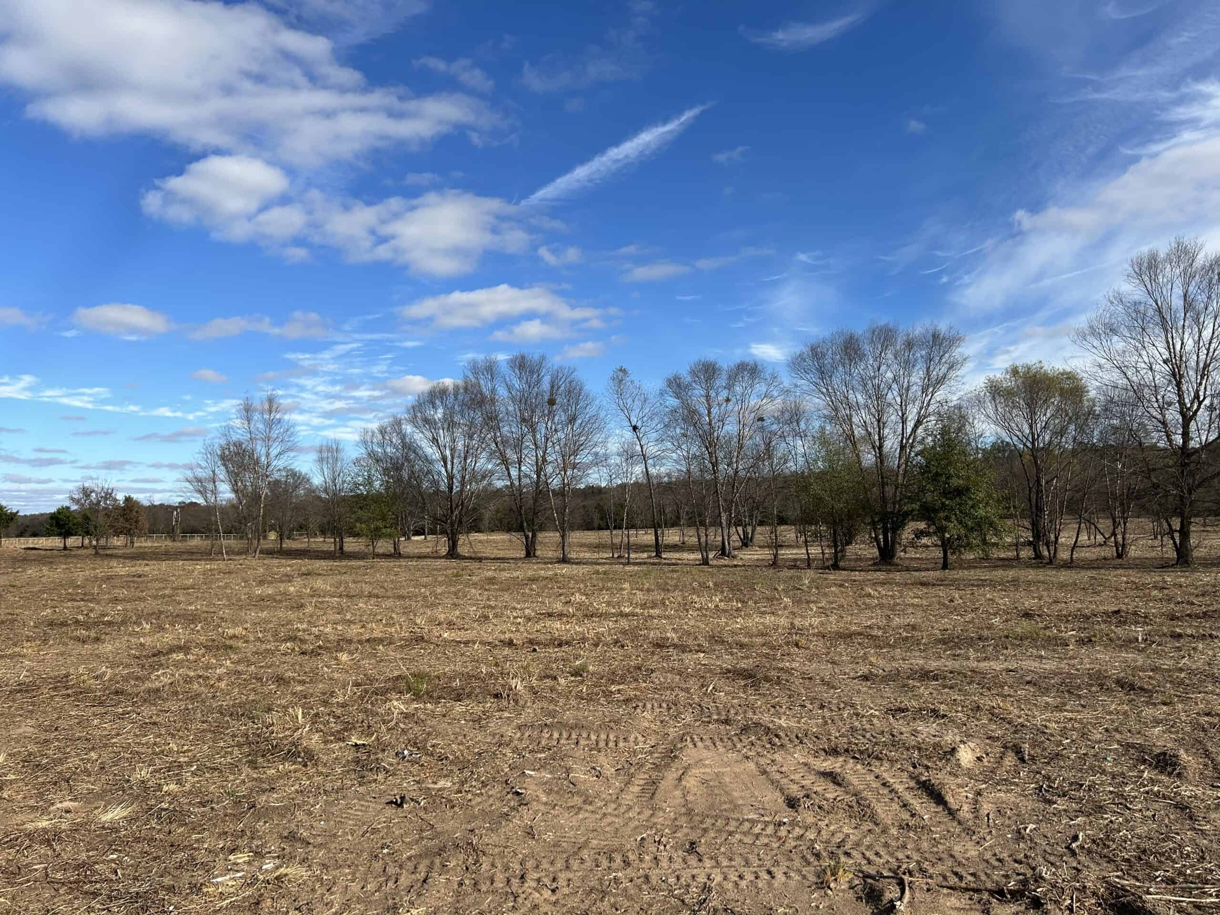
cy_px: 458
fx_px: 916
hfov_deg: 67.3
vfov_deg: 53.1
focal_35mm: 26
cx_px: 610
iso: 50
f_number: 1.5
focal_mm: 5.7
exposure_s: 1/4274
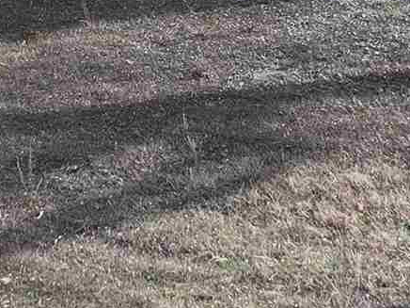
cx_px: 144
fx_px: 2002
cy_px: -31
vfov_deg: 8.7
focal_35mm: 169
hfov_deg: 11.7
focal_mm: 12.29
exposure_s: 1/1250
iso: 240
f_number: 2.8
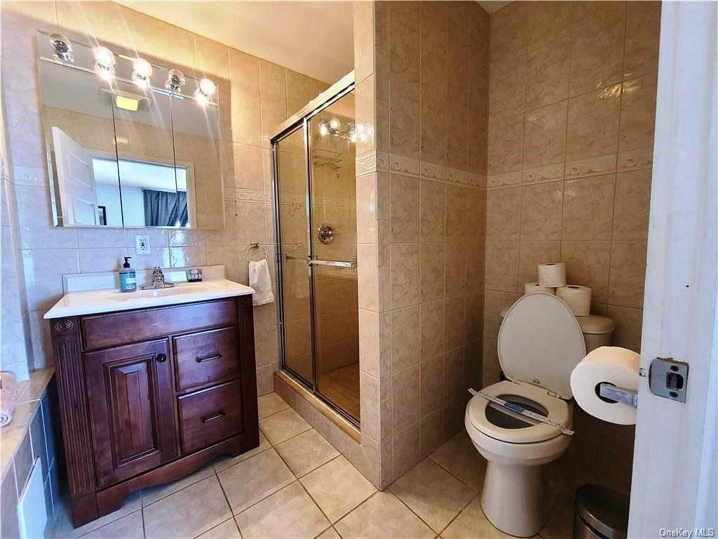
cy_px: 270
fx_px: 270
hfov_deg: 106.2
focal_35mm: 13
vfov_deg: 89.9
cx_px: 359
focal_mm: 2.2
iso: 200
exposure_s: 1/60
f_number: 2.2
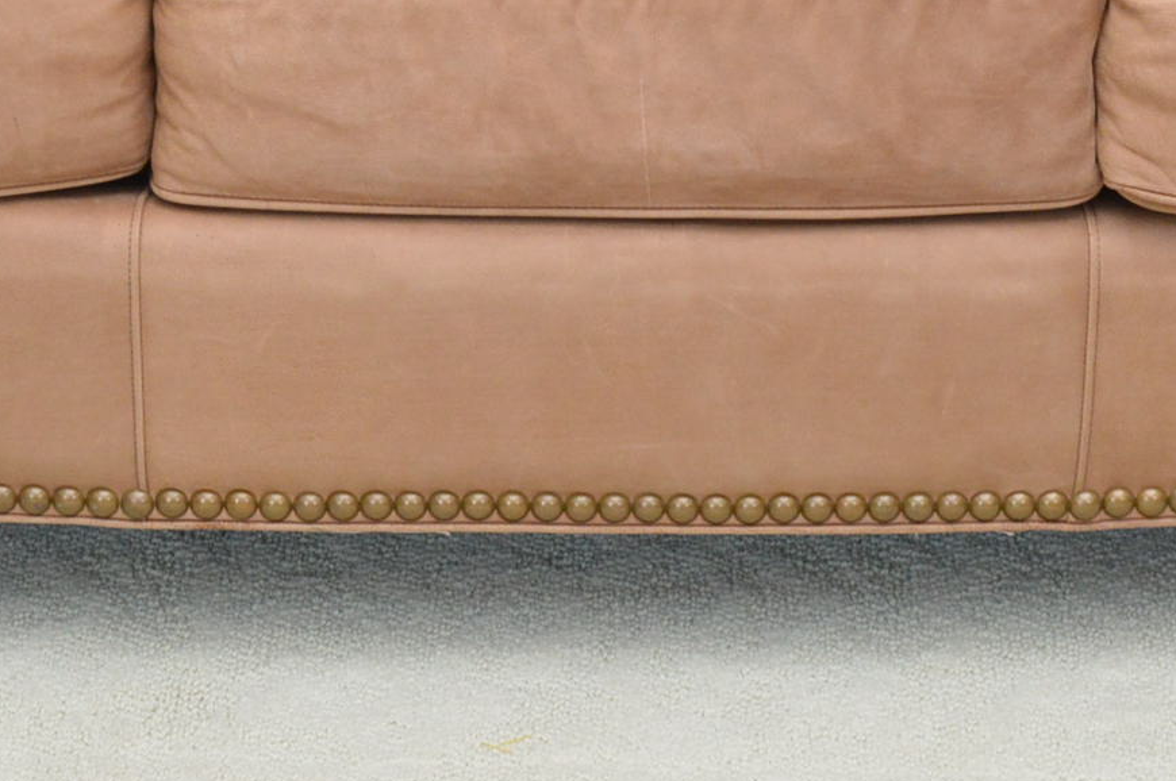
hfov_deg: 15.8
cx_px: 704
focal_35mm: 130
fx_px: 4233
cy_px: -218
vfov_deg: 10.3
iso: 800
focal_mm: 25
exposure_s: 1/80
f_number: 6.3
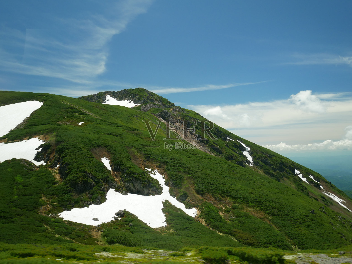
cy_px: 136
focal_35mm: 33
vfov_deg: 42.9
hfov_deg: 55.3
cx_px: 181
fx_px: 336
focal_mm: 16
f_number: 3.9
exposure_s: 1/250
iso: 500
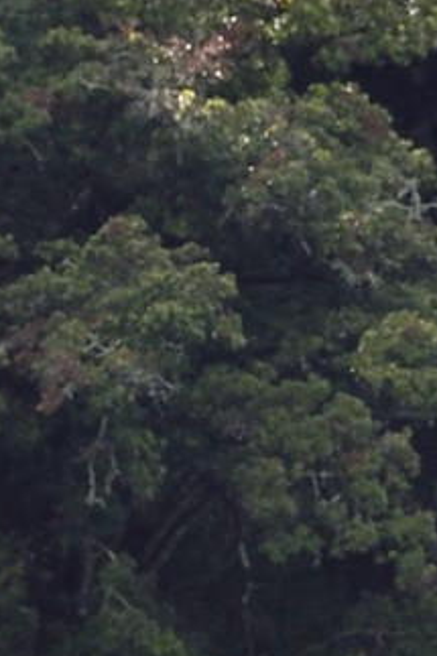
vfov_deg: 1.5
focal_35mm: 1412
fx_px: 25736
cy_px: 245
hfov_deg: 1.0
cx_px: 1510
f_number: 7.1
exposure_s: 1/250
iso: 200
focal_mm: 190
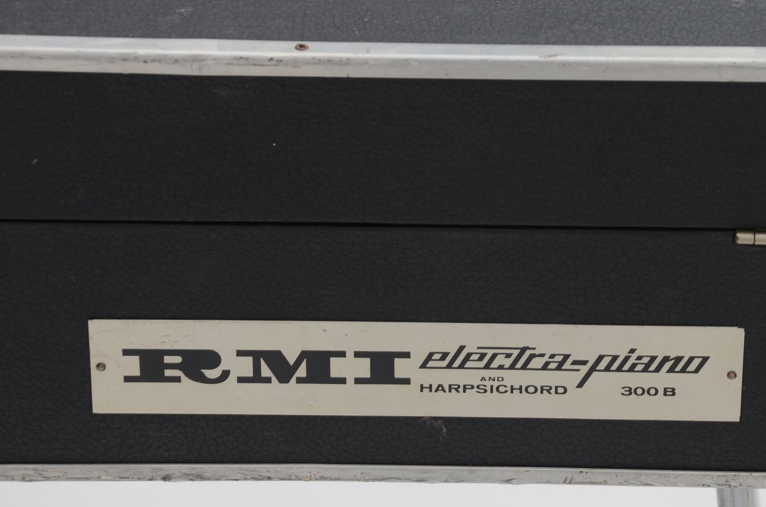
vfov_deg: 7.8
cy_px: 216
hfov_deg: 11.7
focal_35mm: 176
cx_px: 487
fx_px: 3737
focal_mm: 90
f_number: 7.1
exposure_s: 1/60
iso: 200
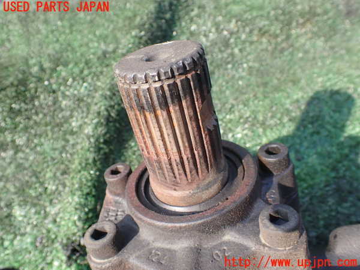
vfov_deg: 46.8
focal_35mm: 30
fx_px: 312
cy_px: 135
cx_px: 180
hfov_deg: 60.0
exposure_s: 1/200
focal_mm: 5.4
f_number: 3.2
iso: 100
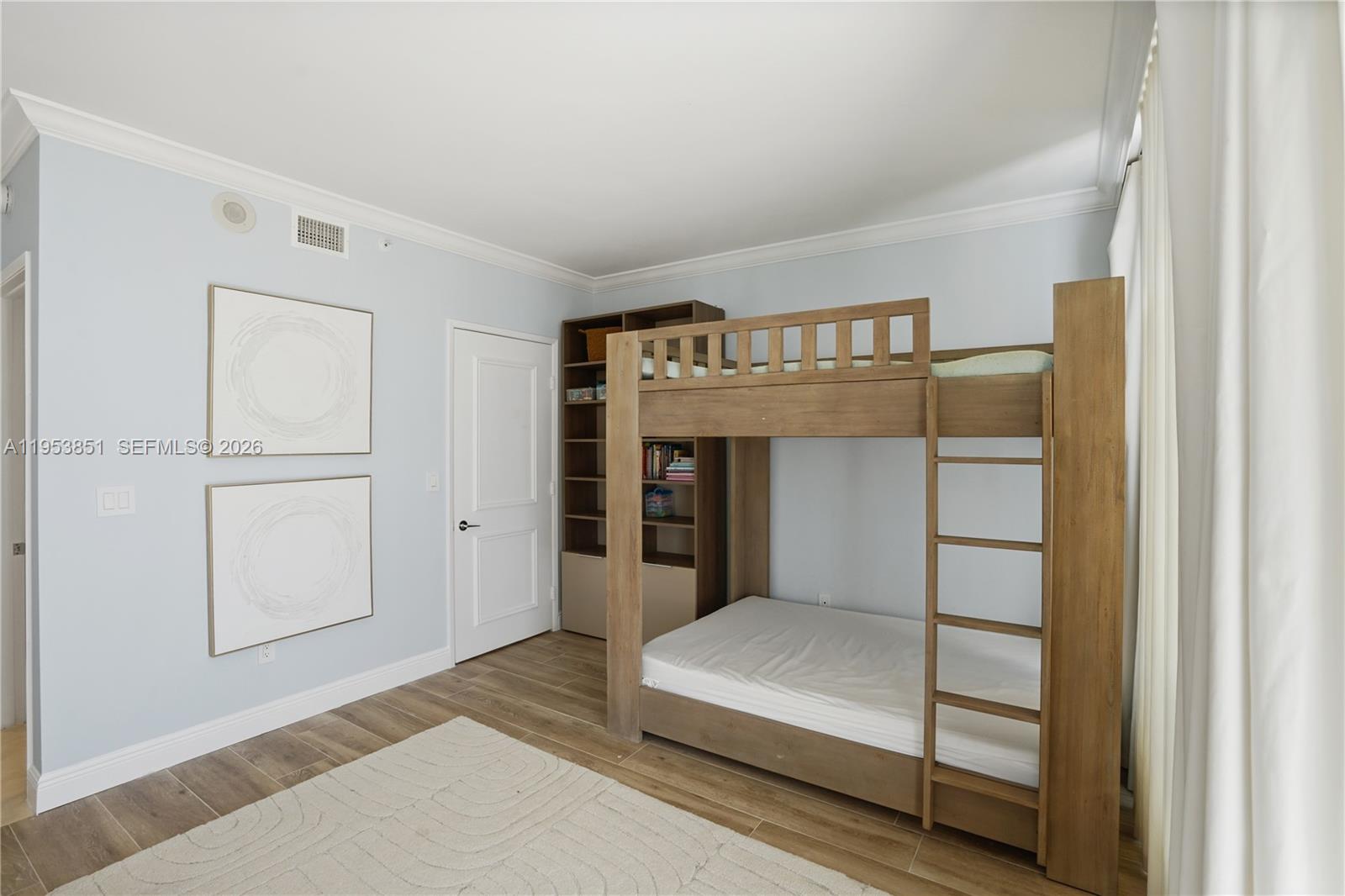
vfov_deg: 73.7
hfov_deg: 96.7
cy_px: 448
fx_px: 598
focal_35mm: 16
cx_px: 672
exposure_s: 1/13
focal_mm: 16
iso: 400
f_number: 8
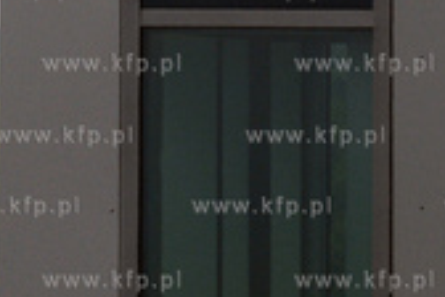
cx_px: -48
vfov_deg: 4.5
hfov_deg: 6.7
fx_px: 3795
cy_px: 99
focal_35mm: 307
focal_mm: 86
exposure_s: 1/640
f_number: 14
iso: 400
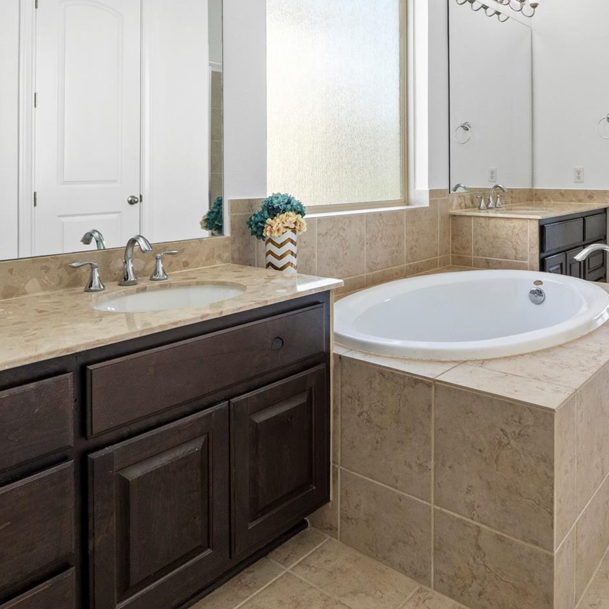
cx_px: 375
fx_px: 557
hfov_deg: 56.7
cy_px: 206
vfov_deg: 56.2
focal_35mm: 28
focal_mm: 10
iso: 250
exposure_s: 1/3
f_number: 11
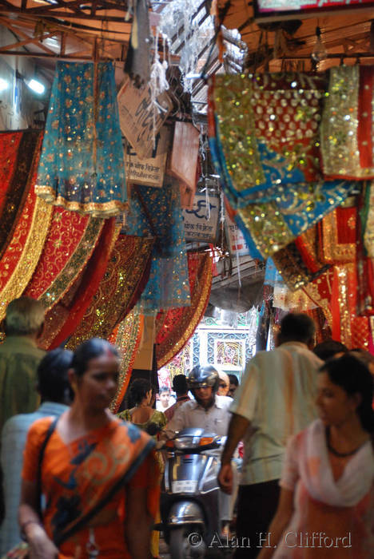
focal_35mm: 202
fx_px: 3149
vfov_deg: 10.2
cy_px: 280
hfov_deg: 6.8
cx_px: 187
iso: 1100
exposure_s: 1/30
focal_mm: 135
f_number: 5.6
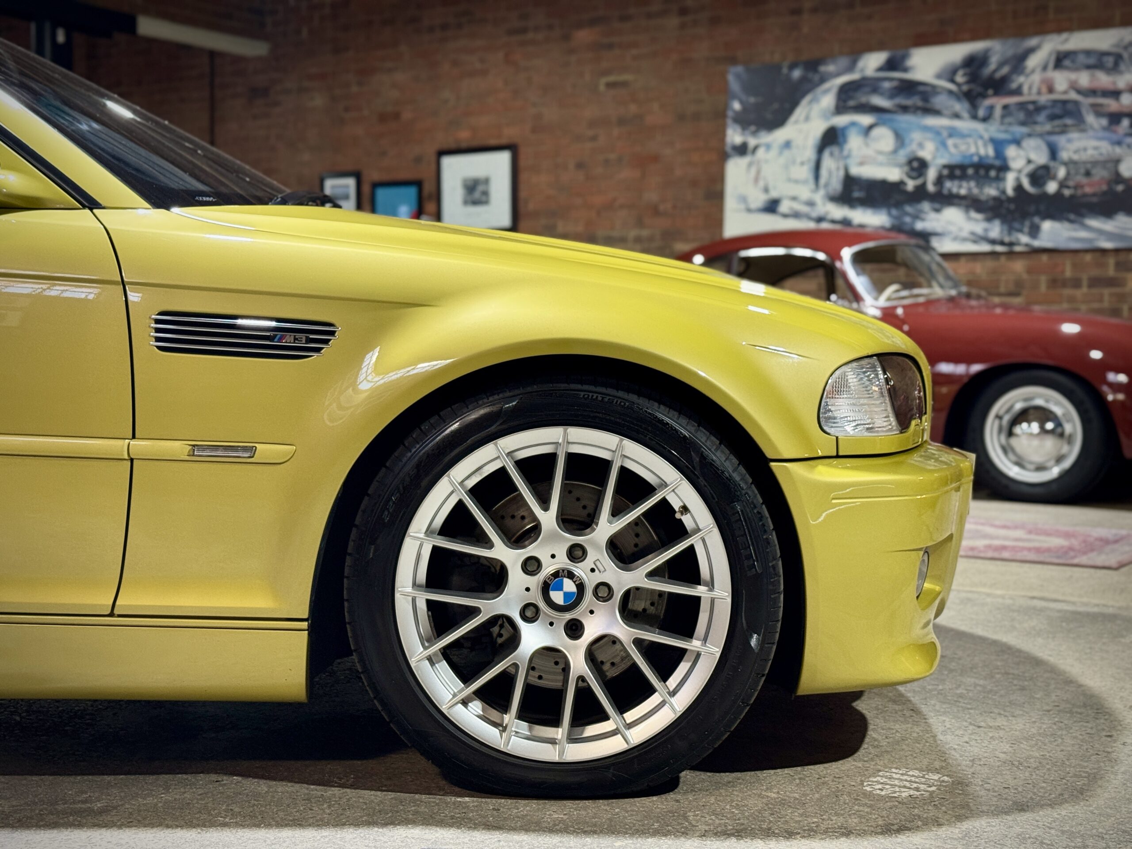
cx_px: 566
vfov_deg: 30.3
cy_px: 424
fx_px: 1570
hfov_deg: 39.7
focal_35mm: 48
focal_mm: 6.76
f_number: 1.78
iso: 200
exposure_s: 1/33
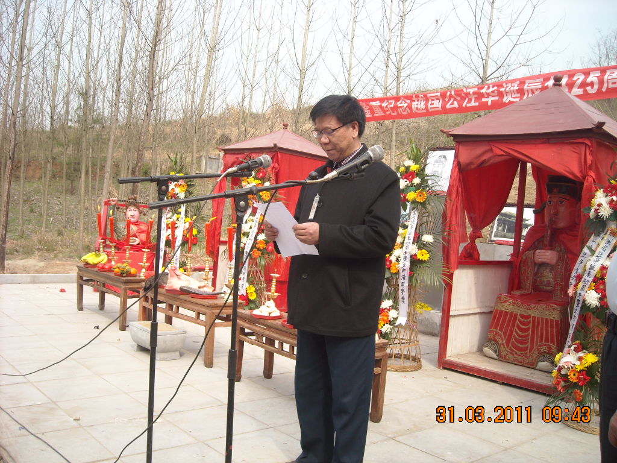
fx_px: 624
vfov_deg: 40.7
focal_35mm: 35
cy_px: 232
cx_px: 308
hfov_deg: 52.6
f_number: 2.8
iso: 64
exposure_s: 1/419
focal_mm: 5.7
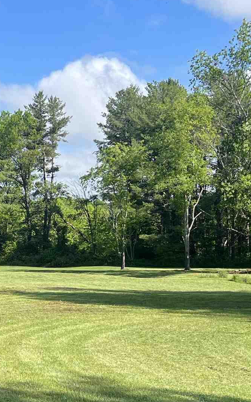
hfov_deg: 16.0
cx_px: -29
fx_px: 865
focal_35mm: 79
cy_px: 247
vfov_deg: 26.1
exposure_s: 1/2762
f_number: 1.5
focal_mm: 5.7
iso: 50
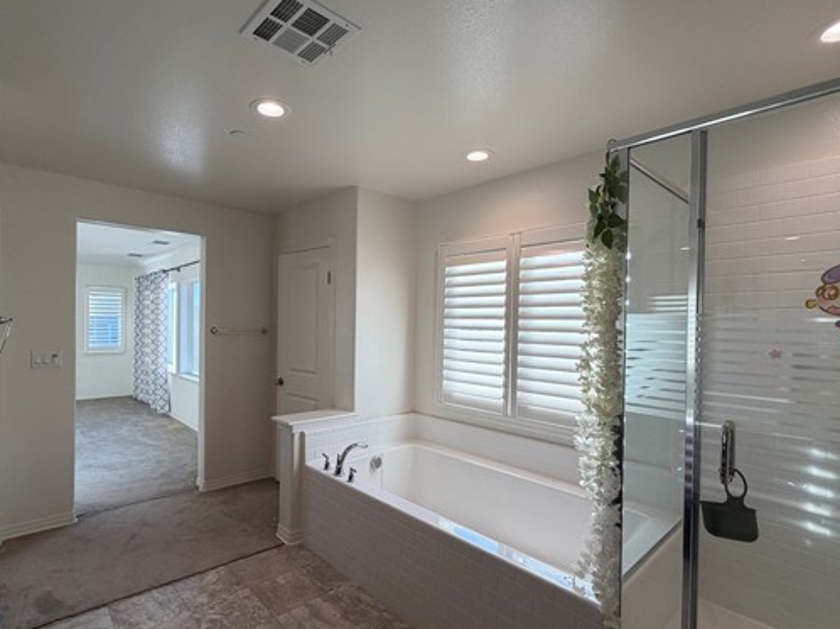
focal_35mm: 18
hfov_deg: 87.4
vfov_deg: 71.5
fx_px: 437
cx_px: 373
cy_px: 329
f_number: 2.2
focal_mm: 2.22
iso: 64
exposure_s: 1/120
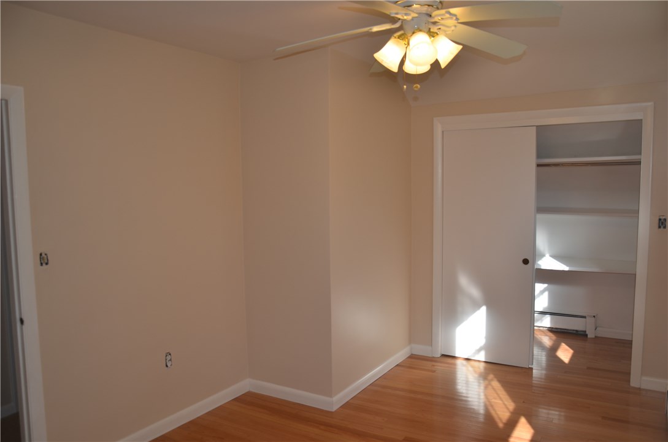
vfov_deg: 47.7
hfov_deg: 67.5
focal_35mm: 27
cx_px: 334
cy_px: 221
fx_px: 500
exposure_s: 1/250
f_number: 4
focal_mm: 18
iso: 160
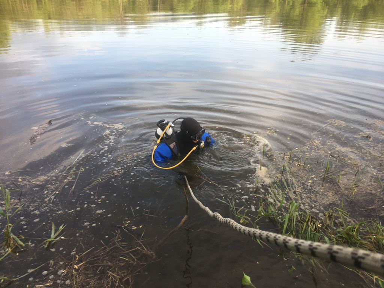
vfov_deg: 48.2
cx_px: 192
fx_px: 322
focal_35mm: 29
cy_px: 144
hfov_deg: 61.7
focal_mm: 4.15
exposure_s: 1/277
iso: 25
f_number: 2.2
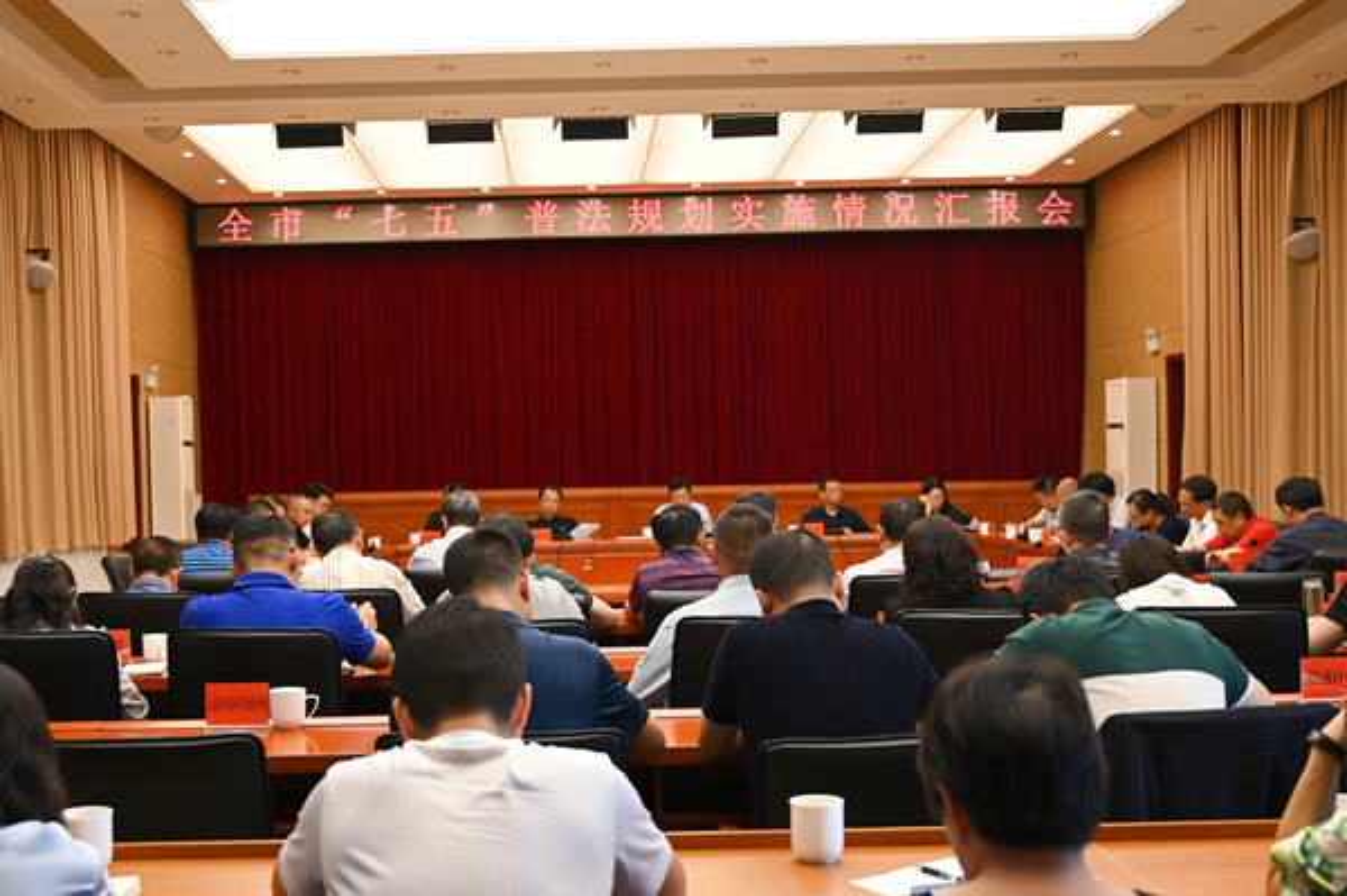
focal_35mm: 35
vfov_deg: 37.8
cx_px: 674
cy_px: 448
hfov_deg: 54.5
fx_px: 1308
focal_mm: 35
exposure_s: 1/80
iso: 400
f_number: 4
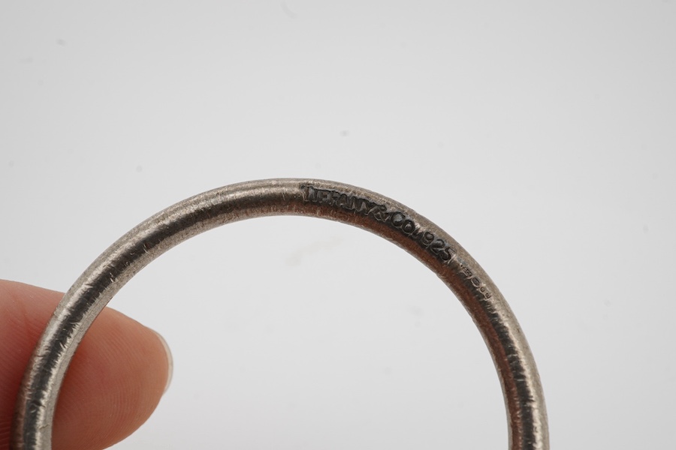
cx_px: 338
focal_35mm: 45
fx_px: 845
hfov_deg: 43.6
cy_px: 225
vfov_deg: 29.9
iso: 200
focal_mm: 30
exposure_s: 1/160
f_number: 22
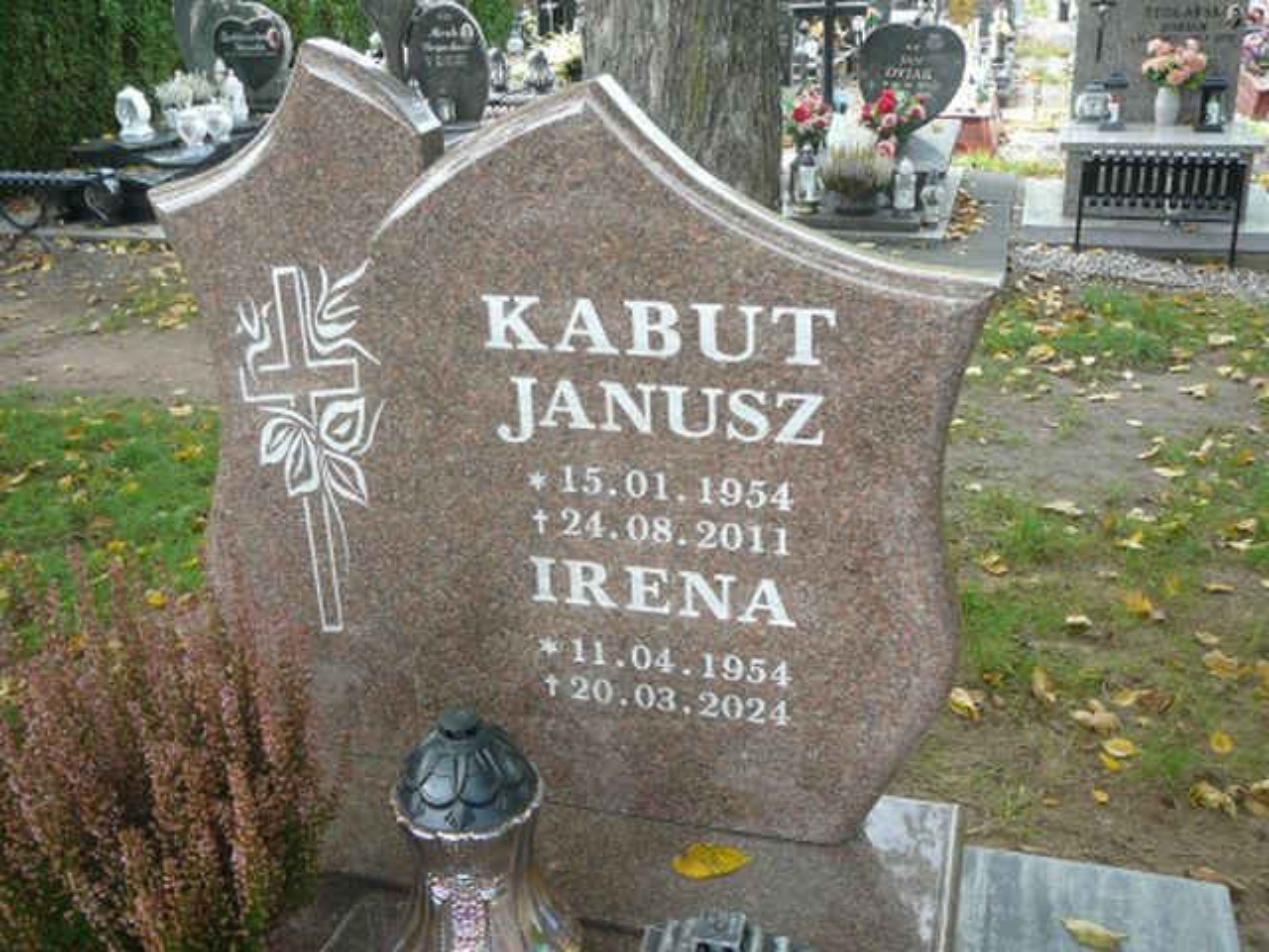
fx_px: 1283
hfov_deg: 52.6
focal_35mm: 35
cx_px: 634
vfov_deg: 40.7
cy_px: 476
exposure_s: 1/80
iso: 80
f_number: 2.8
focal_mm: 5.2
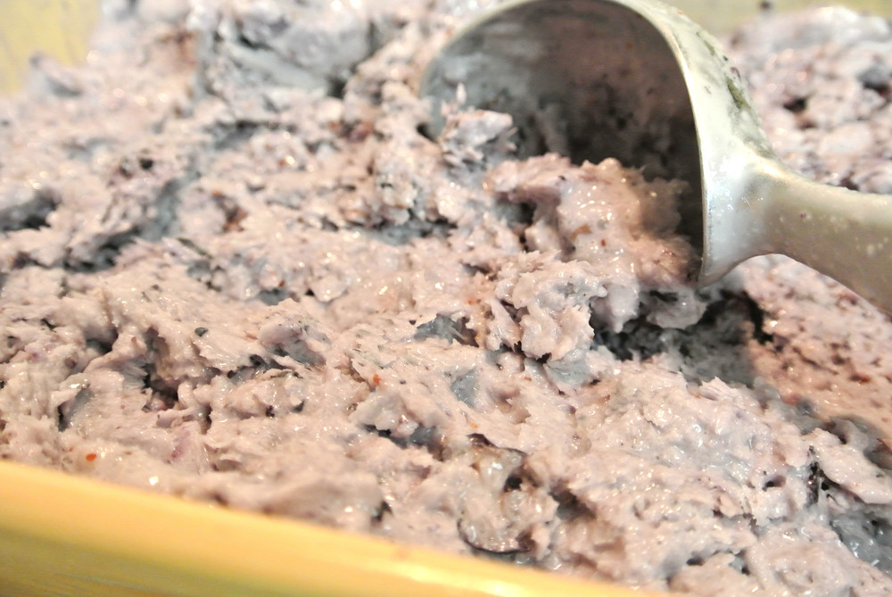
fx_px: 1091
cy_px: 298
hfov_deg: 44.5
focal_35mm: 44
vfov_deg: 30.6
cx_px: 446
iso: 800
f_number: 4.2
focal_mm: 16.3
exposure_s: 1/30
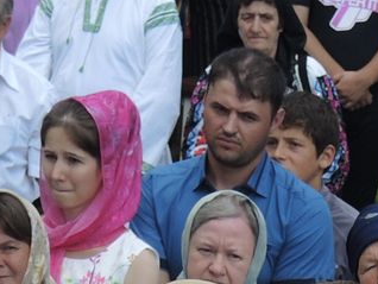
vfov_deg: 3.6
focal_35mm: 398
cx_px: 504
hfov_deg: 5.0
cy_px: 854
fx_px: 4349
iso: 100
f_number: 3.2
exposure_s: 1/640
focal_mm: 14.1
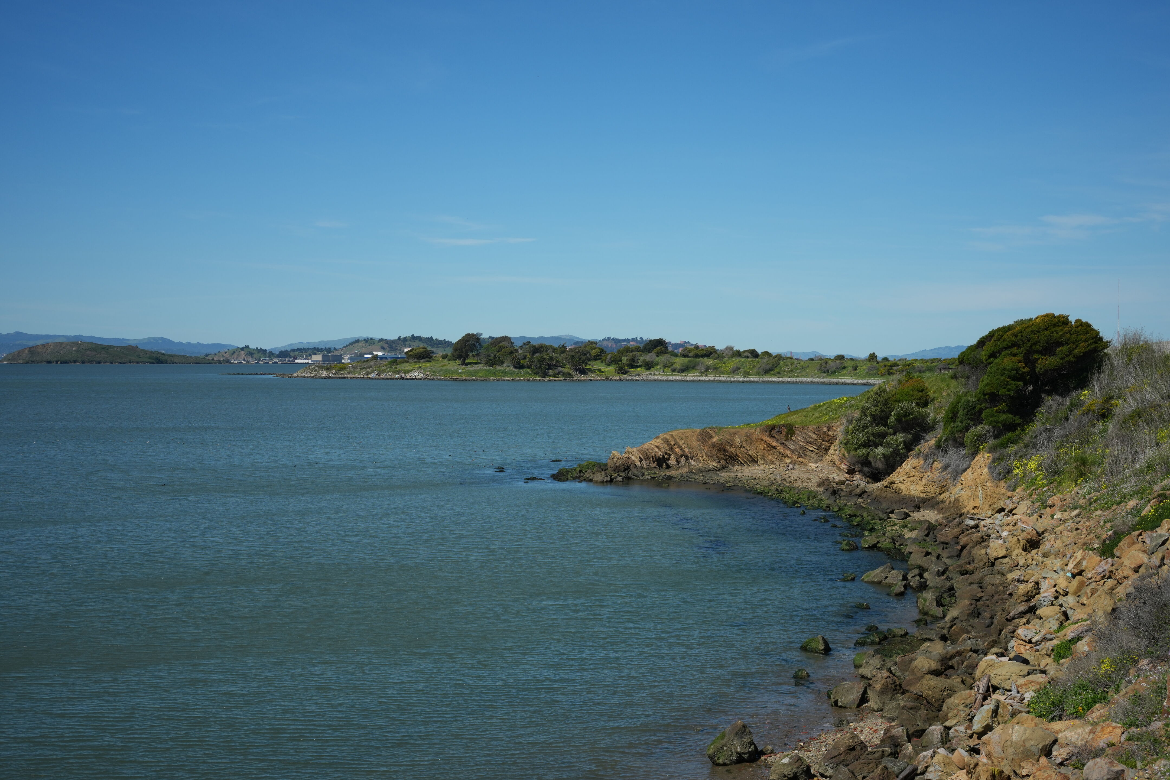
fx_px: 1755
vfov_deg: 25.1
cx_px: 585
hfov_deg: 36.9
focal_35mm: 54
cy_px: 390
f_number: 5.6
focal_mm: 54
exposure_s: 1/2000
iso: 200
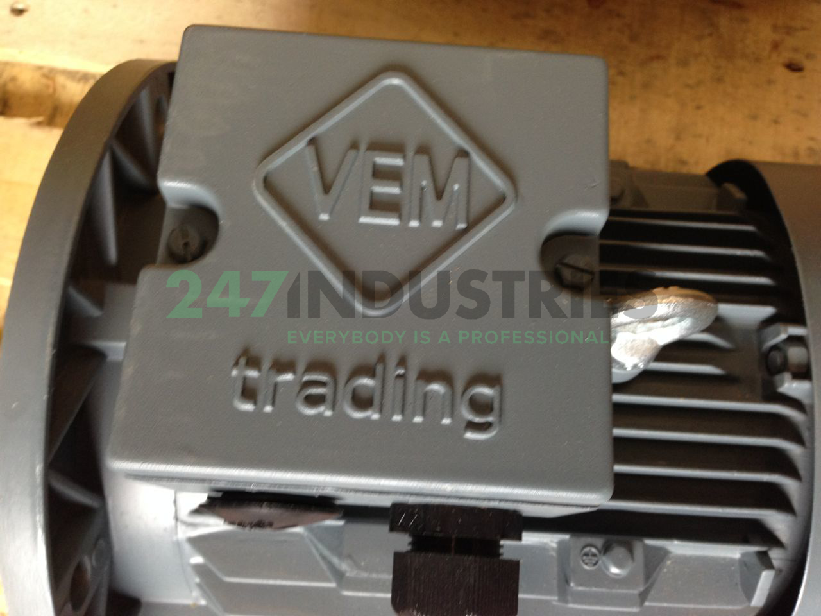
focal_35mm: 33
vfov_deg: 42.9
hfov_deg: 55.4
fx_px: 783
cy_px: 308
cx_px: 410
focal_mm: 4.12
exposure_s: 1/20
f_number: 2.4
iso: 100
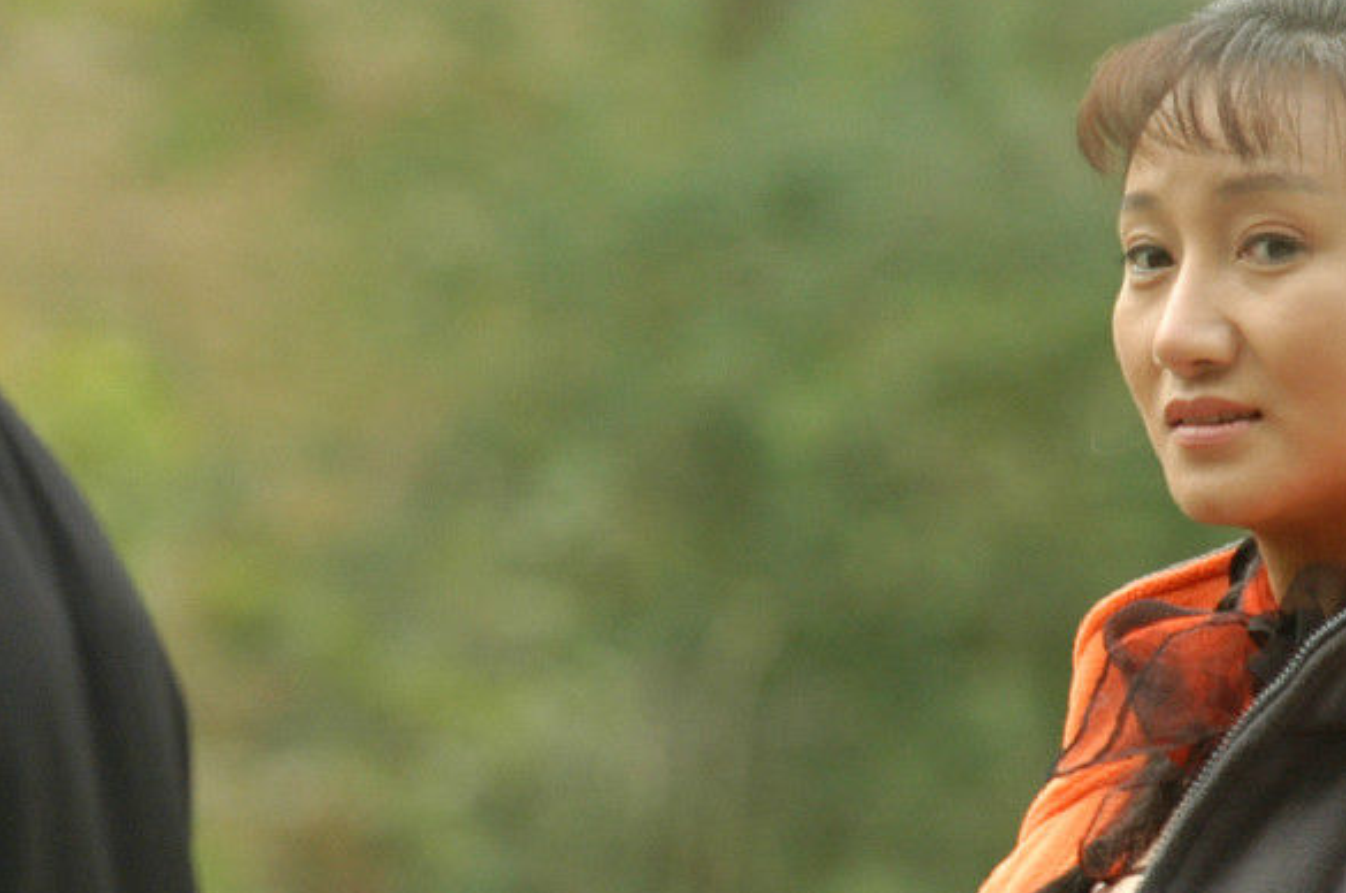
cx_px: 237
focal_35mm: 821
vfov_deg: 1.7
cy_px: 715
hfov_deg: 2.5
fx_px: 30646
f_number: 4
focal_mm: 200
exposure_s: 1/200
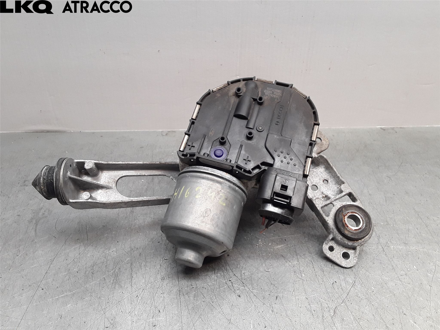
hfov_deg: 63.4
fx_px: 356
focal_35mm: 28
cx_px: 220
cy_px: 165
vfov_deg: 49.7
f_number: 1.9
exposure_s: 1/50
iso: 40
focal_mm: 2.91
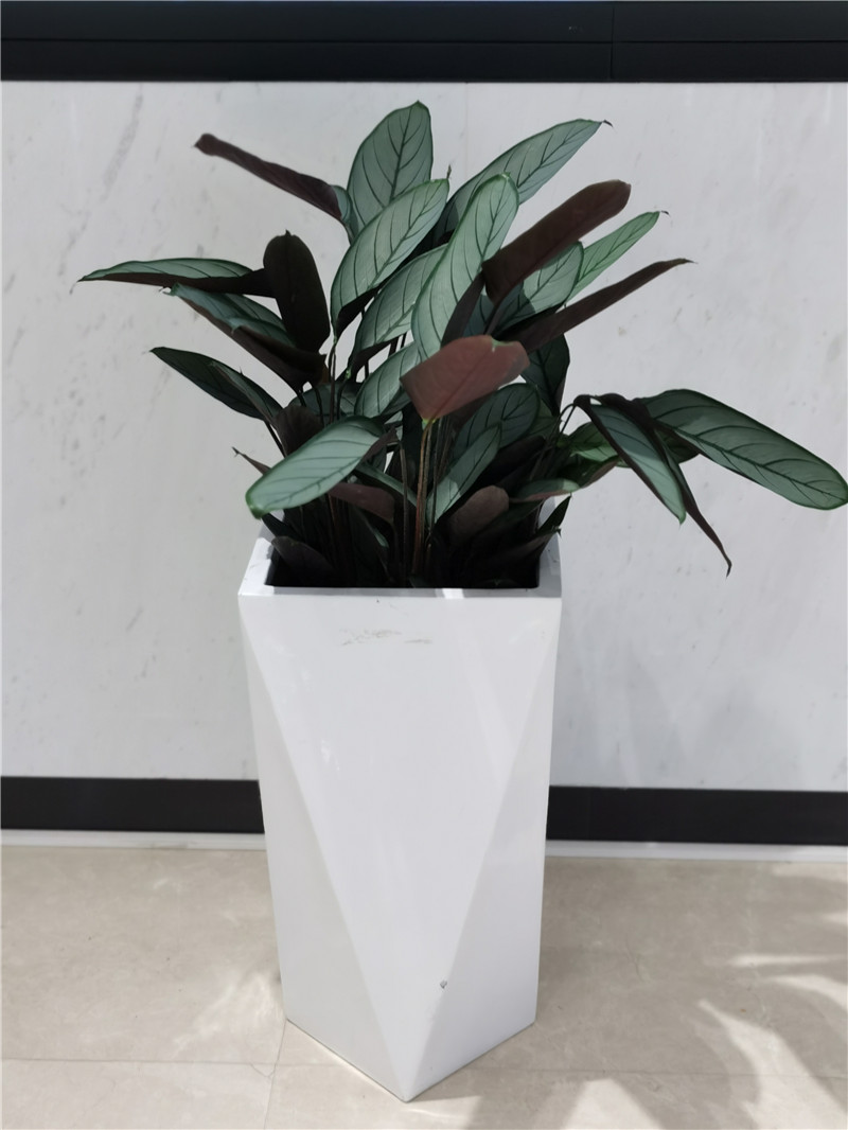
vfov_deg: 35.5
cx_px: 424
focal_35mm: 54
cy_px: 565
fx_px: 1763
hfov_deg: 27.0
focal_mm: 5.56
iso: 160
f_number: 4
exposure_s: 1/100
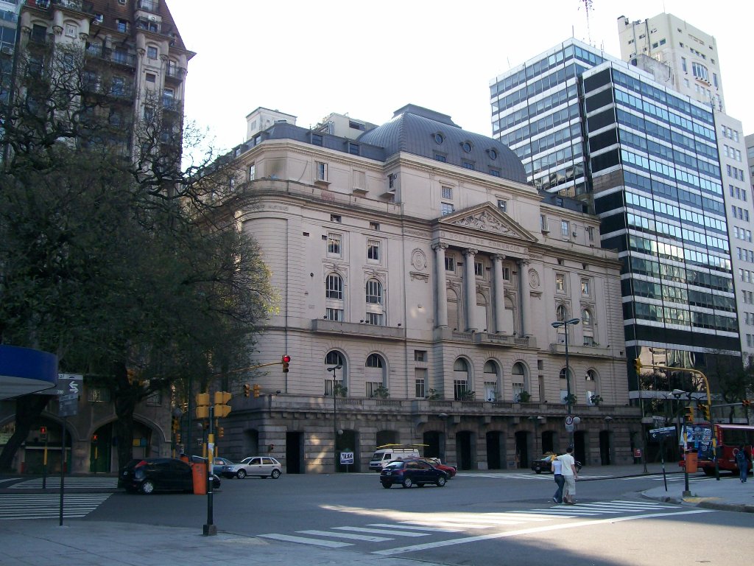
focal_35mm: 36
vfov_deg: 39.7
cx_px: 377
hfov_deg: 51.4
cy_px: 283
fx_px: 784
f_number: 2.7
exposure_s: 1/381
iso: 80
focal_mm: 6
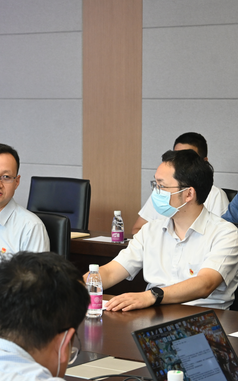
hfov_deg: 11.3
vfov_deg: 18.1
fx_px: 1194
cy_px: 191
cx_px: -8
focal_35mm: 115
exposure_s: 1/80
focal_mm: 50
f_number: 6.3
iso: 1250
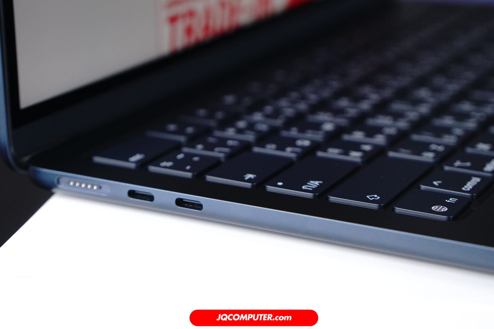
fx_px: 1283
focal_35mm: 94
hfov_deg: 21.8
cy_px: 161
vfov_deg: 14.6
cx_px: 255
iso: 800
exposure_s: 1/80
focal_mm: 59
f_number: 4.5
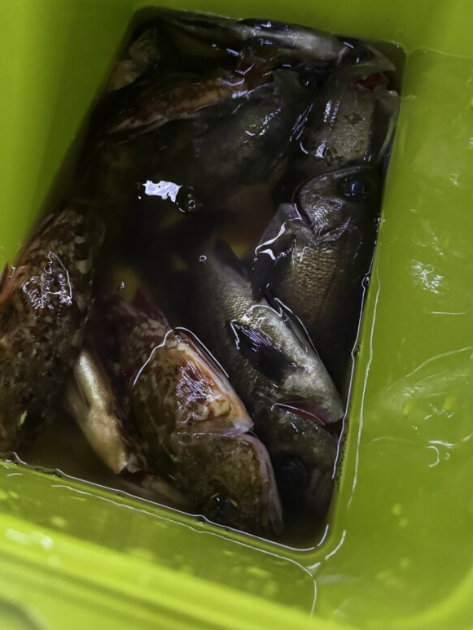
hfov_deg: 45.2
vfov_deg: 57.9
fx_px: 564
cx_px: 187
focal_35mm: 31
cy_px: 255
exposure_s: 1/30
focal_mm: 6.76
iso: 1250
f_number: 1.78
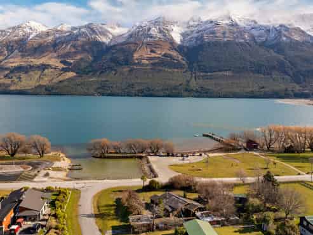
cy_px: 118
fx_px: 217
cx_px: 156
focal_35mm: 24
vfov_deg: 56.8
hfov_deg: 71.6
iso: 230
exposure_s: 1/200
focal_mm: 12.29
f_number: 2.8
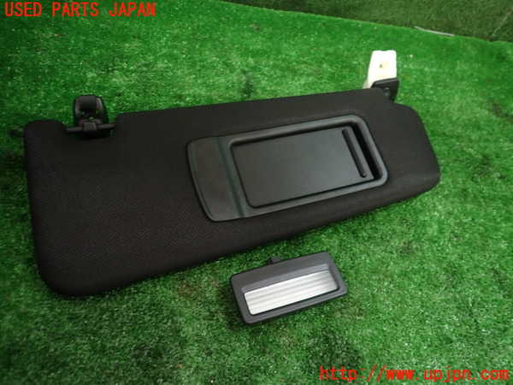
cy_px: 192
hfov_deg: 69.4
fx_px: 370
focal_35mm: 25
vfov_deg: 54.9
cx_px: 256
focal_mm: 4.5
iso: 200
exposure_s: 1/40
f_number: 2
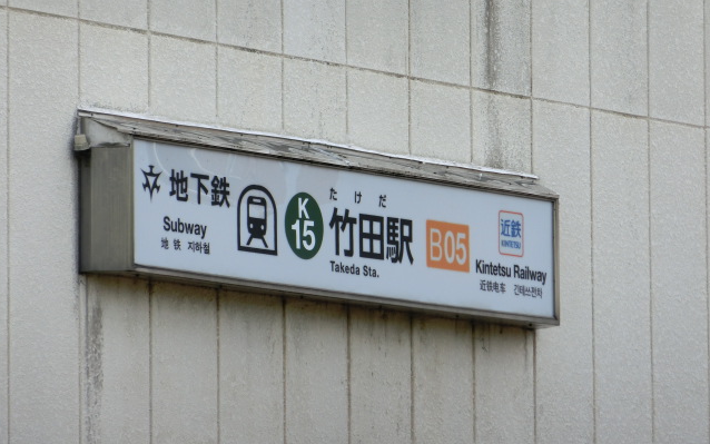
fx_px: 8090
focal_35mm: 418
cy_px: 186
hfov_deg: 5.0
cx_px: 355
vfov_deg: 3.1
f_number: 5.7
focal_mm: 70.1
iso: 125
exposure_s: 1/400
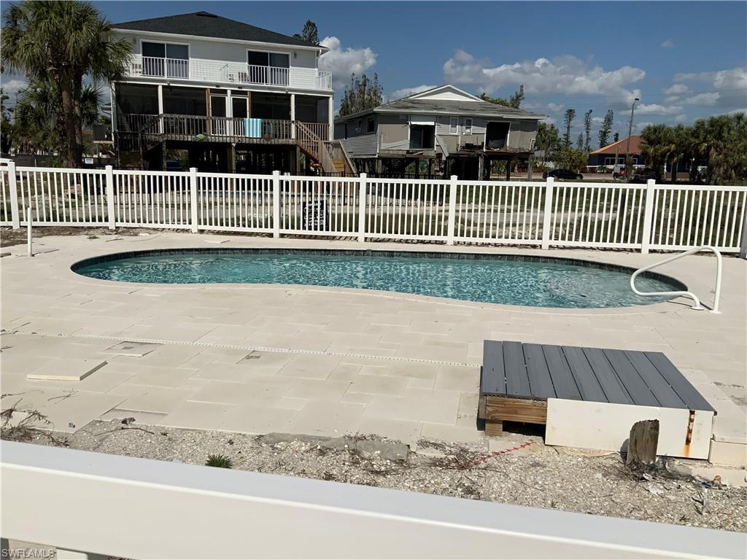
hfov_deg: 61.7
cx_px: 374
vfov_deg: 48.2
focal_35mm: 29
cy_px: 280
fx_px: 626
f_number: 1.8
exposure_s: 1/8621
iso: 20
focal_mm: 3
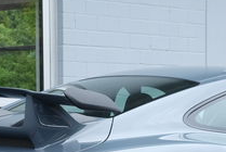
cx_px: 139
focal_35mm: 165
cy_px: 185
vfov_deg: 8.3
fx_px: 1037
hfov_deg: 12.4
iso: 200
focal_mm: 30.2
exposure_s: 1/170
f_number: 5.6
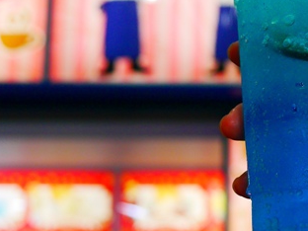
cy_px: 58
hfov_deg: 16.5
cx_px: 232
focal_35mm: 119
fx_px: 1059
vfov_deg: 12.4
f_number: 5.4
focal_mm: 29
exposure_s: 1/60
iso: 640
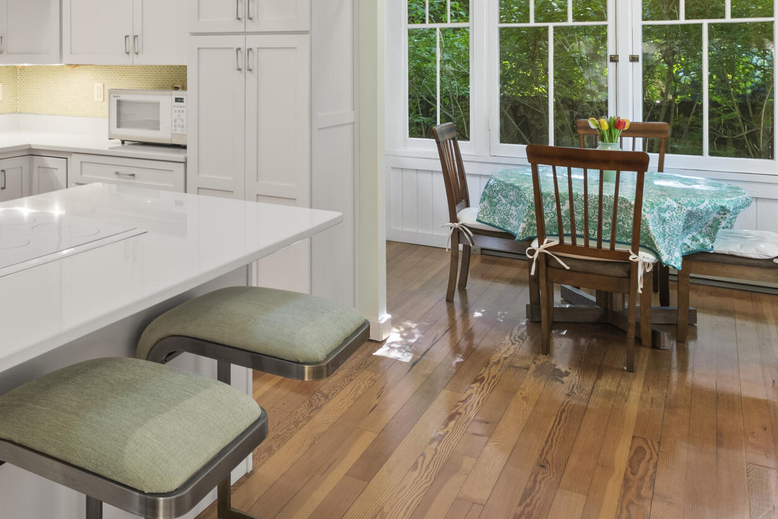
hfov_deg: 43.7
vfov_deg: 33.3
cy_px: 53
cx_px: 9
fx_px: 821
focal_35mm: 38
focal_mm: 16
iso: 250
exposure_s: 1.3
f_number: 10
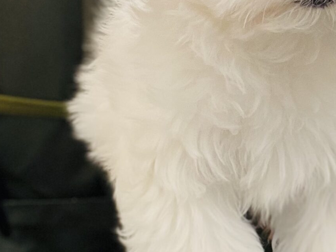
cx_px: 342
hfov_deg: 21.0
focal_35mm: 90
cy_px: 59
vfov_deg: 16.3
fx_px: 874
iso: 64
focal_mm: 2.71
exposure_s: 1/50
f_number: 2.2
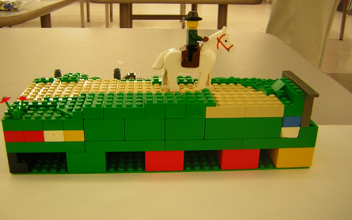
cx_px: 174
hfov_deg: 50.4
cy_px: 95
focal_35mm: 39
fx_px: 374
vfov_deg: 32.7
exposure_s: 1/6.1
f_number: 2.6
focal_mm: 4.7
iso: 50
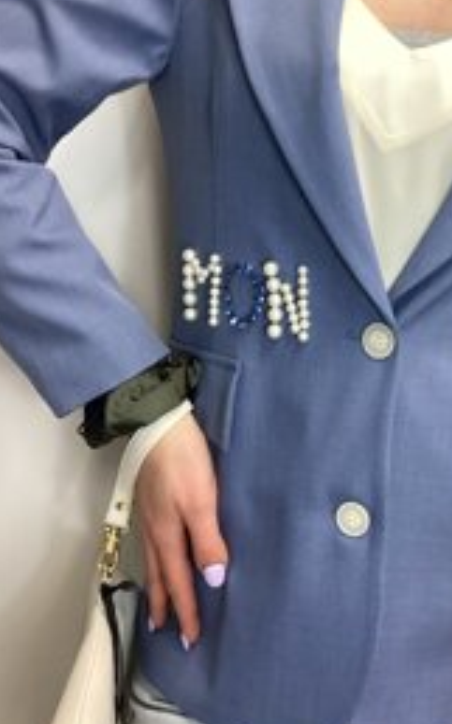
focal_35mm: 51
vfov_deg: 39.2
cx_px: 404
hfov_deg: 24.6
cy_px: 247
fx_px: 1006
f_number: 2.4
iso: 80
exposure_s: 1/50
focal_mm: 3.3
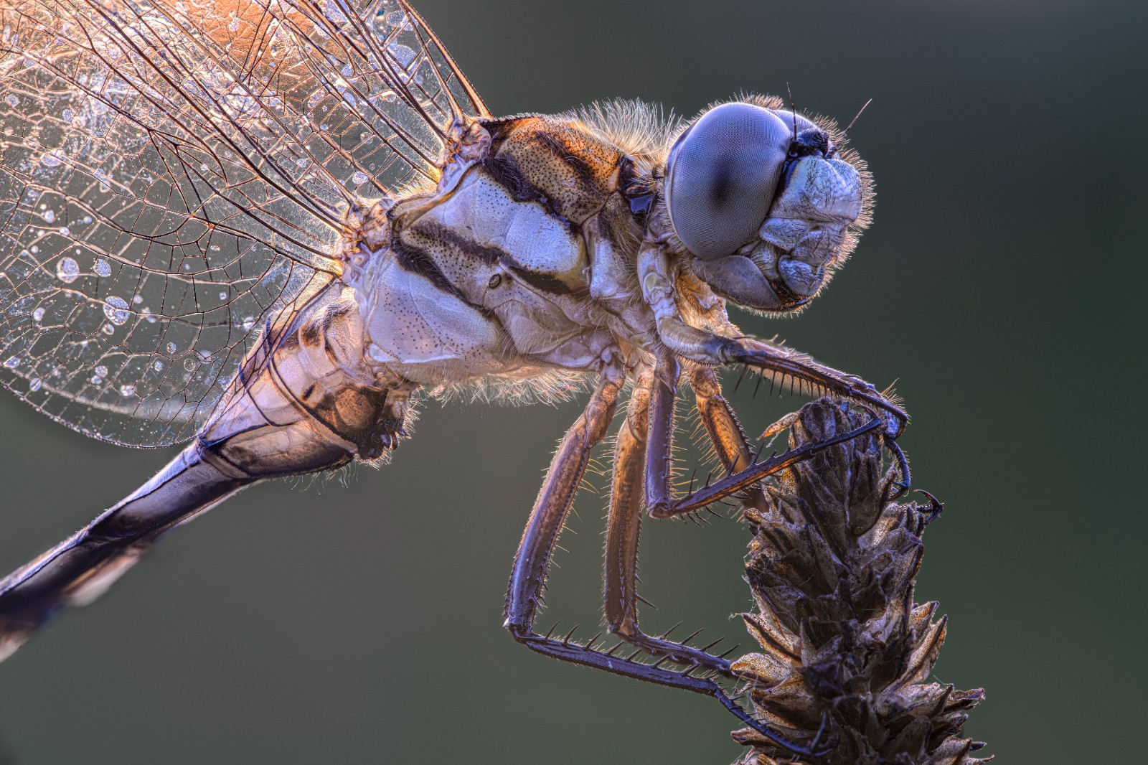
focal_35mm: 180
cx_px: 574
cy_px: 382
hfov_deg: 11.4
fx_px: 5738
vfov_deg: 7.6
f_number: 7.1
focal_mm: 180
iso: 200
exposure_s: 1/3
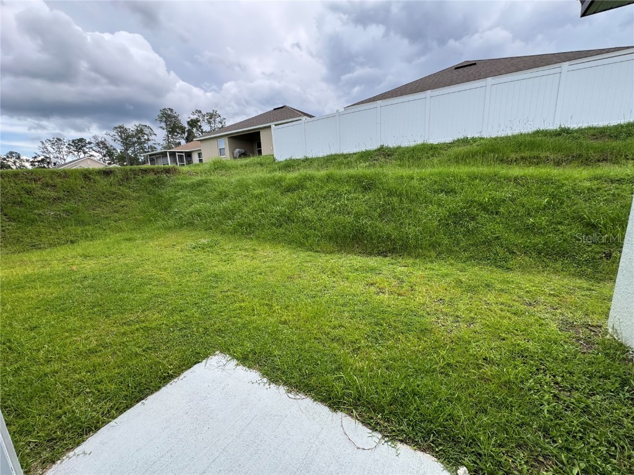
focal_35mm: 14
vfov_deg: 85.7
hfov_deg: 102.1
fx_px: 256
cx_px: 317
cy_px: 238
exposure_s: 1/341
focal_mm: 2.22
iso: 40
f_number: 2.2
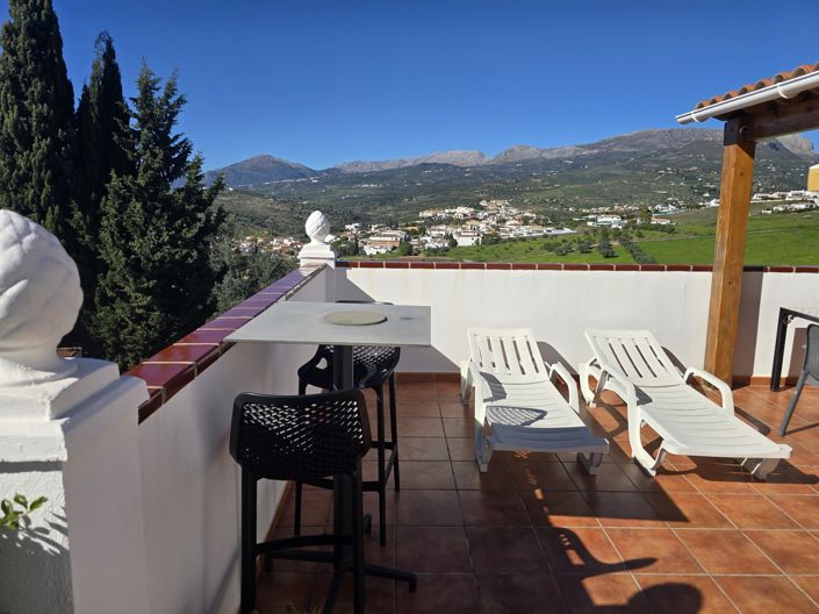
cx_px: 410
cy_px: 307
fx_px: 544
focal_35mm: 23
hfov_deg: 74.0
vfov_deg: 58.8
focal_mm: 6.3
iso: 12
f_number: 1.7
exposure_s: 1/1205
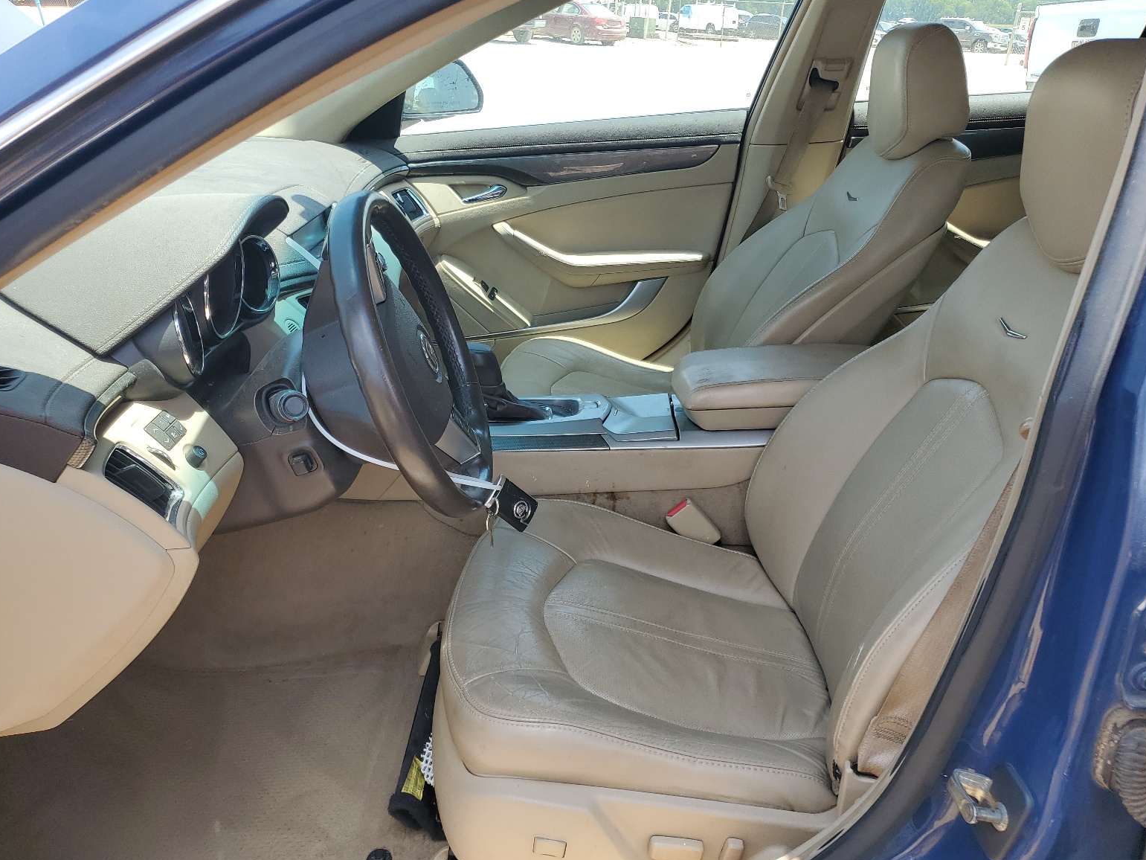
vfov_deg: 51.4
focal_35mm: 27
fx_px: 894
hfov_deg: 65.3
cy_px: 440
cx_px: 573
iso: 50
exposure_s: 1/714
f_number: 1.5
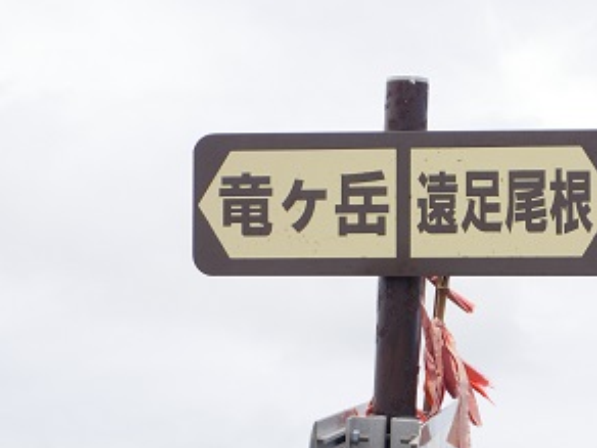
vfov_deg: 16.6
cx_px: 388
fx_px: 1535
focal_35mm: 89
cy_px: 176
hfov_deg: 21.9
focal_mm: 14.1
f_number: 4.5
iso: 100
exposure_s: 1/160
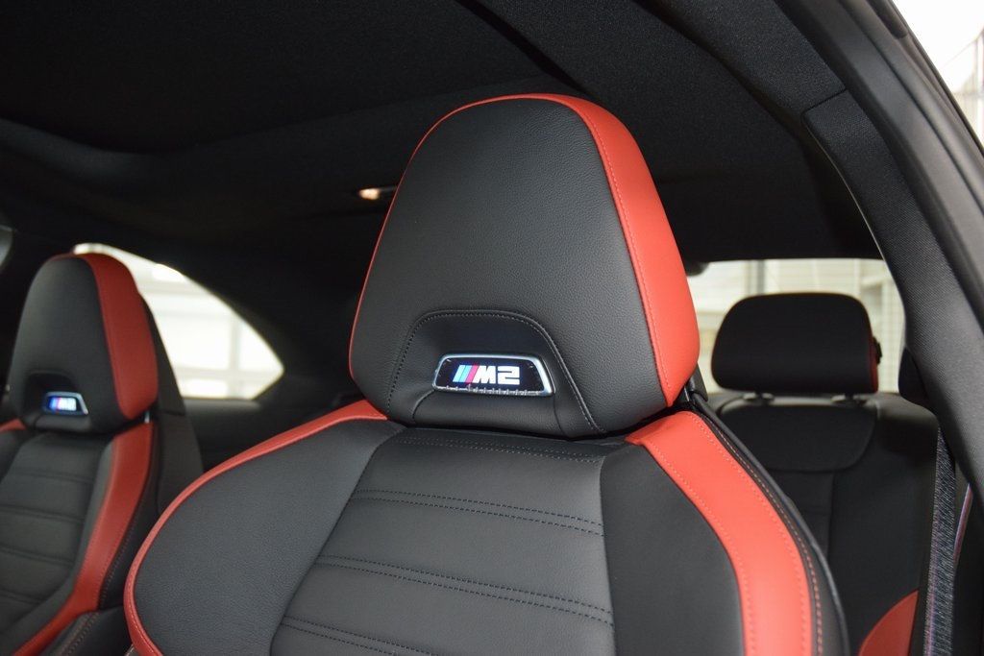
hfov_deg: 53.1
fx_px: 984
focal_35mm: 36
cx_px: 492
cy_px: 328
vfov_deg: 36.9
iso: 2000
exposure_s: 1/60
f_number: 3.8
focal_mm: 24
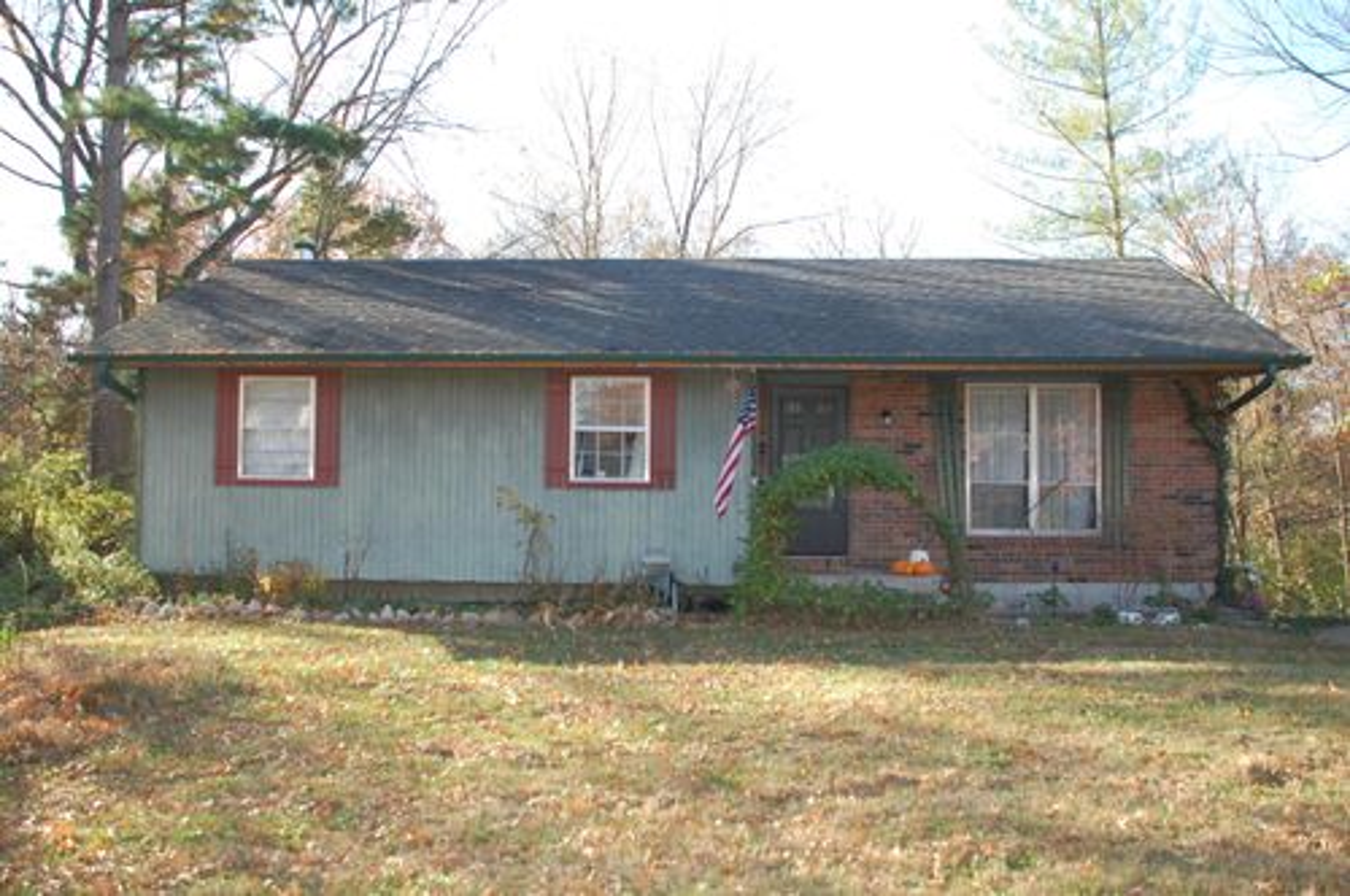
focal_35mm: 33
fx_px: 1236
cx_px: 675
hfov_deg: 57.3
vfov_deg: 39.9
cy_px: 448
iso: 400
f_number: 3.8
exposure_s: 1/400
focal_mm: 22
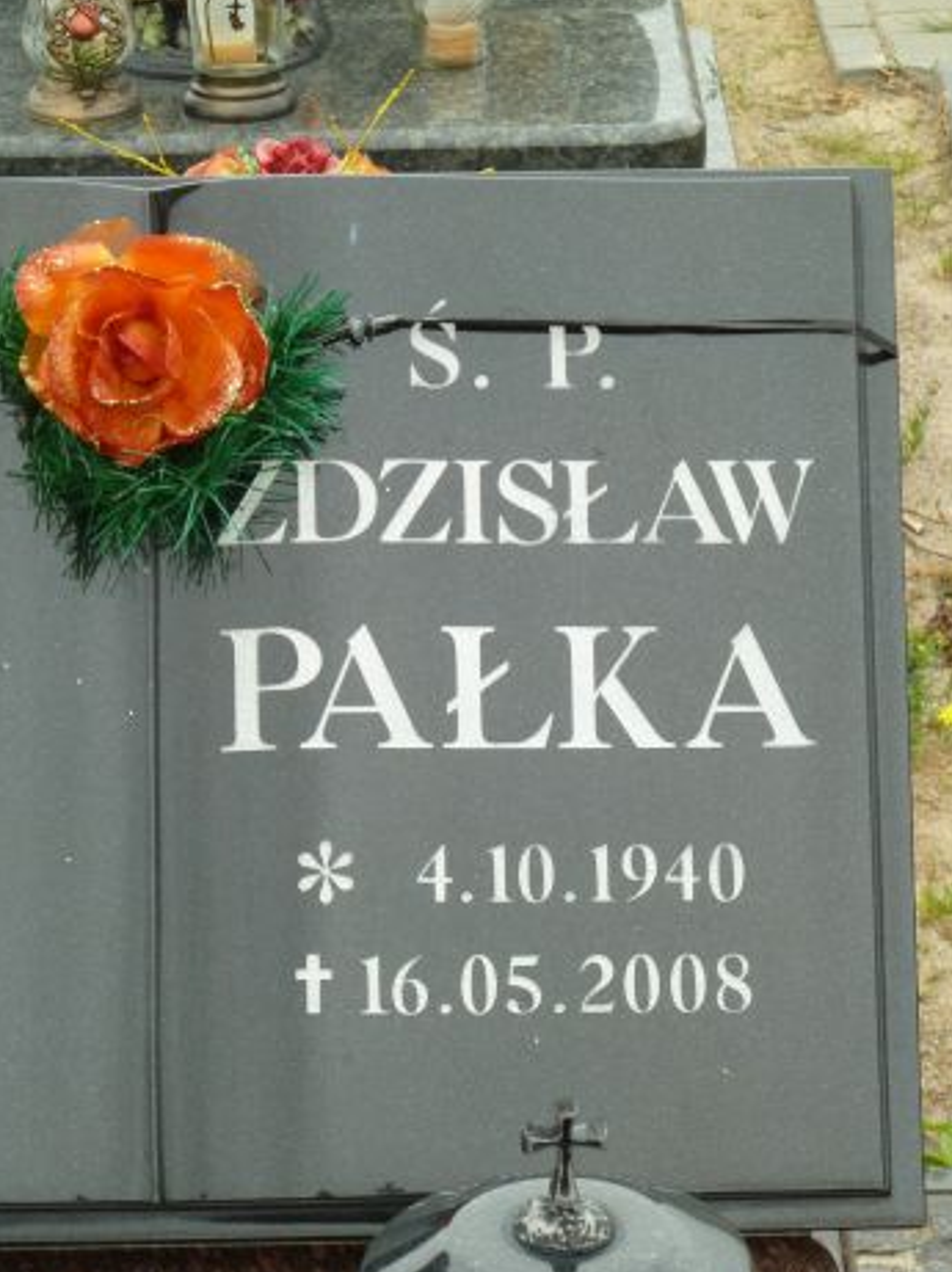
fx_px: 4553
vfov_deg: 15.9
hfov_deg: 11.9
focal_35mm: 124
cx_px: 464
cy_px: 643
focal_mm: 19.5
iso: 80
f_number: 4.4
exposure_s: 1/100
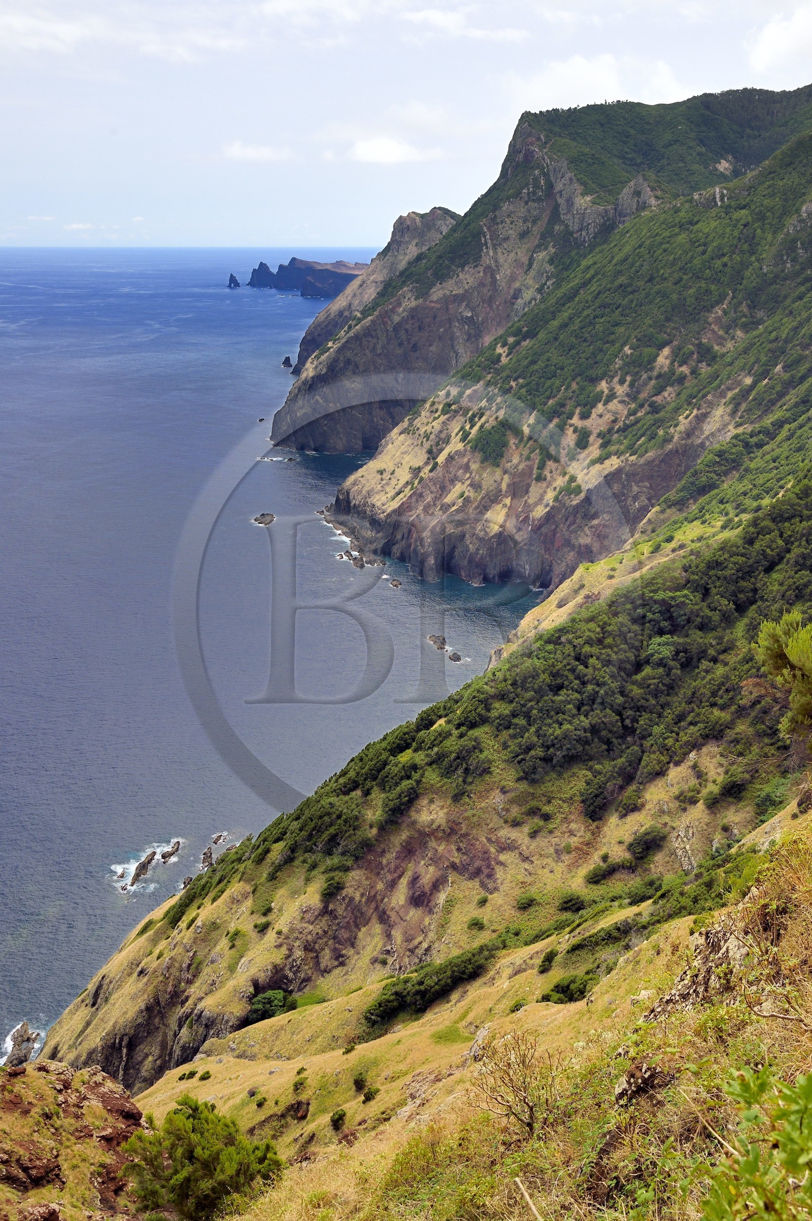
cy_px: 610
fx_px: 1288
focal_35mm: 38
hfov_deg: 35.0
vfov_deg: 50.7
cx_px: 406
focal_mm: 38
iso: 400
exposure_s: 1/400
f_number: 11
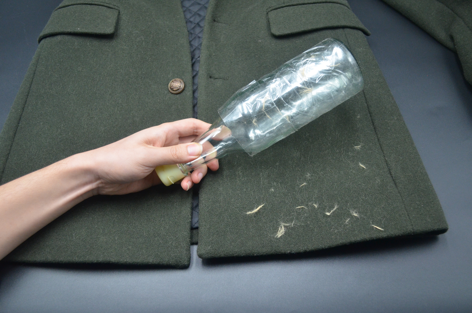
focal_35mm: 36
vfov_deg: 36.7
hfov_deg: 53.2
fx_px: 471
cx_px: 236
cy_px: 156
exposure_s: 1/250
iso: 1600
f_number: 4
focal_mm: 24
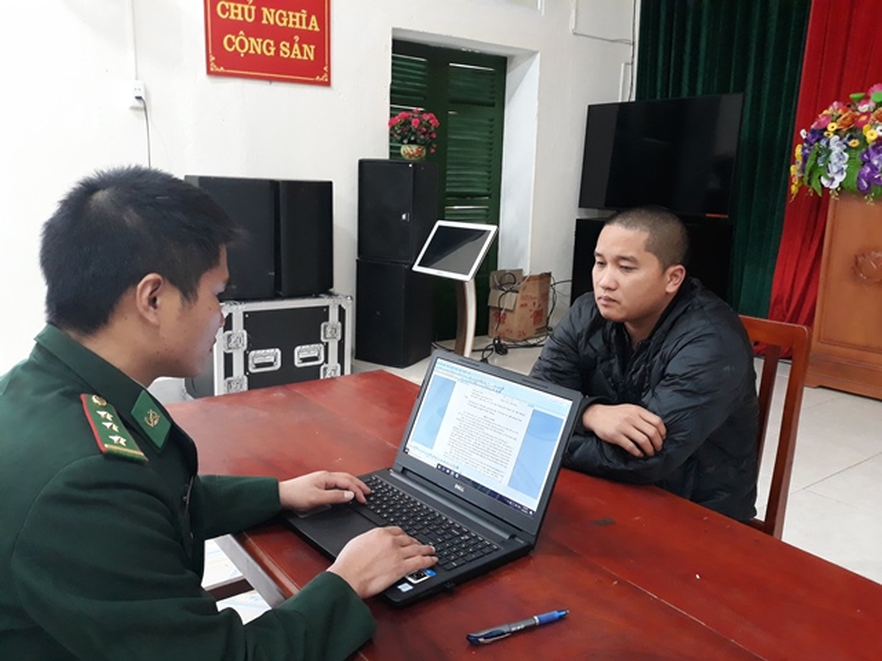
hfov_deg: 65.3
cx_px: 441
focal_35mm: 27
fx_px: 688
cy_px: 330
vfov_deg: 51.4
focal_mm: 3.71
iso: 320
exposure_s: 1/25
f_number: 1.7
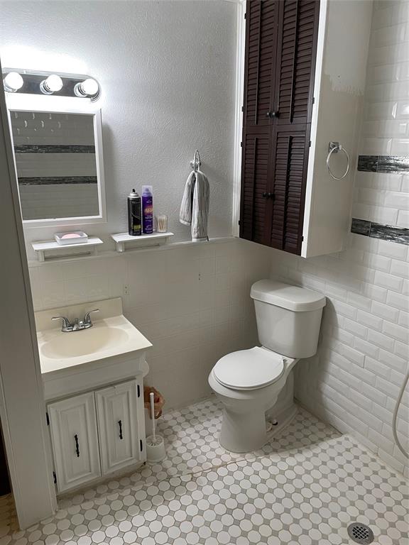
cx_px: 204
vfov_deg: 67.3
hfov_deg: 53.1
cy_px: 272
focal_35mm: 26
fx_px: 410
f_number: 1.6
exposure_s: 1/60
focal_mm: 4.2
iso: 80
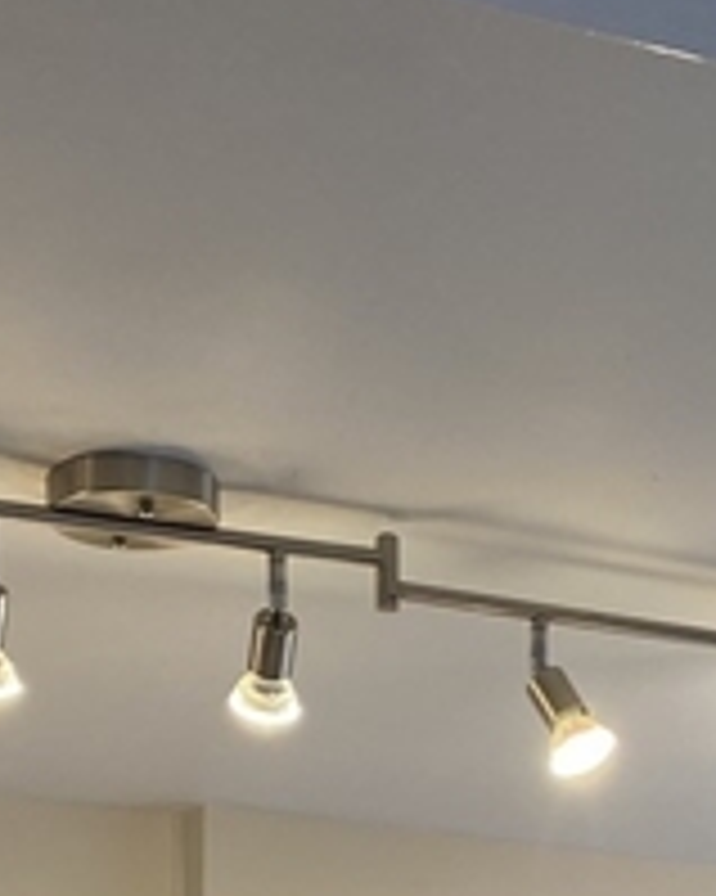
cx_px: 486
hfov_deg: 15.7
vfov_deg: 16.4
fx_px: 2598
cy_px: 1612
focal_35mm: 98
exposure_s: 1/60
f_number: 1.8
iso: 64
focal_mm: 4.25
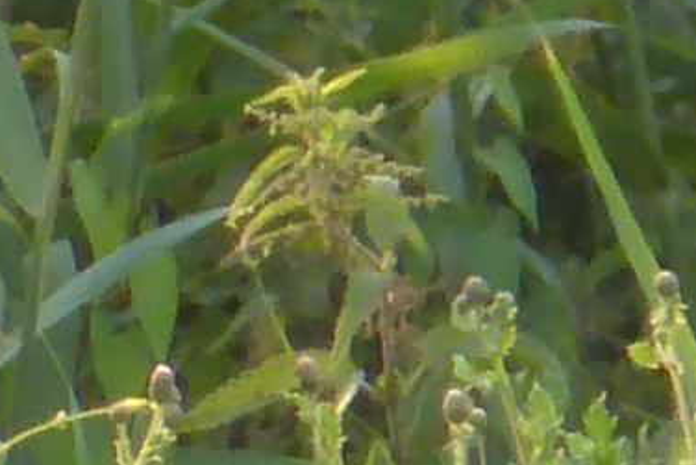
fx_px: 103951
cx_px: 1435
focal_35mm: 5375
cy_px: 50
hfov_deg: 0.4
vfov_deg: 0.3
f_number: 6.4
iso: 200
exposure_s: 1/125
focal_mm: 86
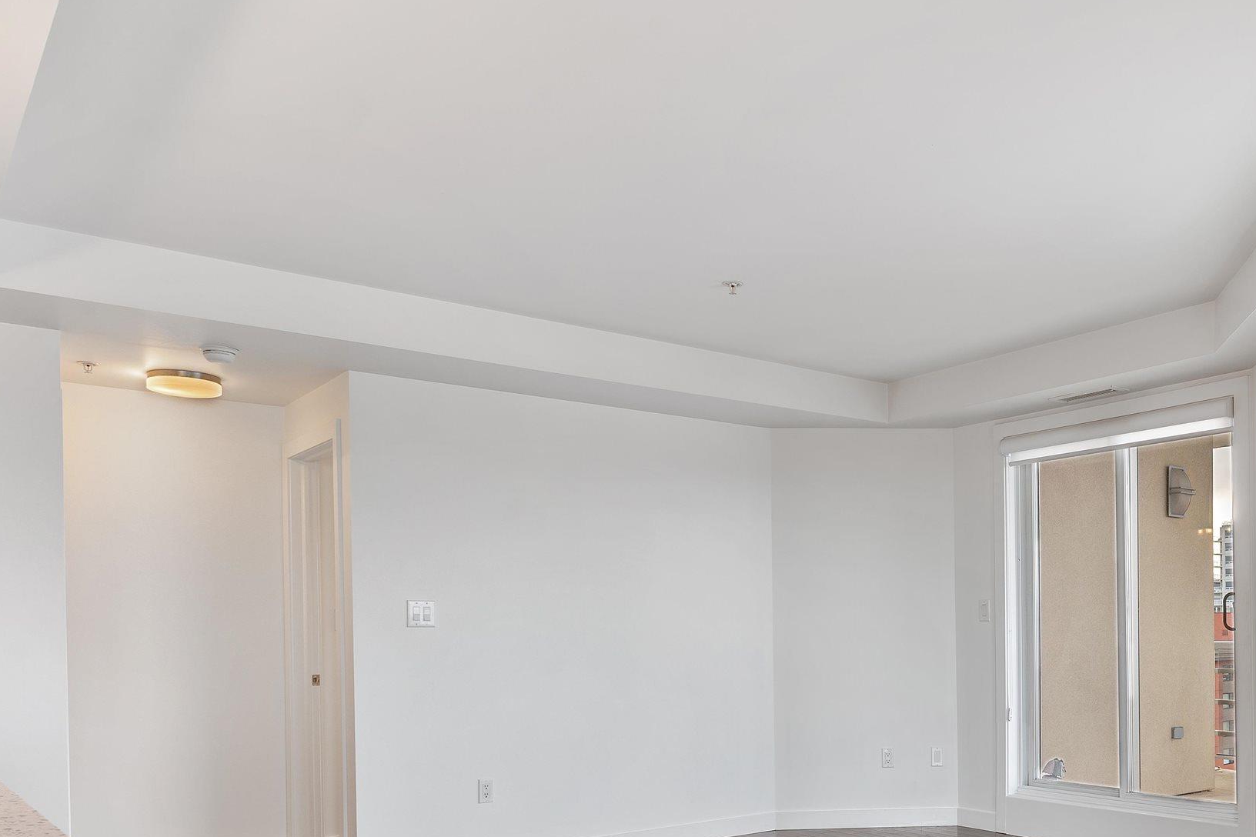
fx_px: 1116
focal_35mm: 32
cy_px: 643
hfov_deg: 56.0
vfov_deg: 39.8
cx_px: 932
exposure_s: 1/1.43
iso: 200
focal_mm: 17
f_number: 8
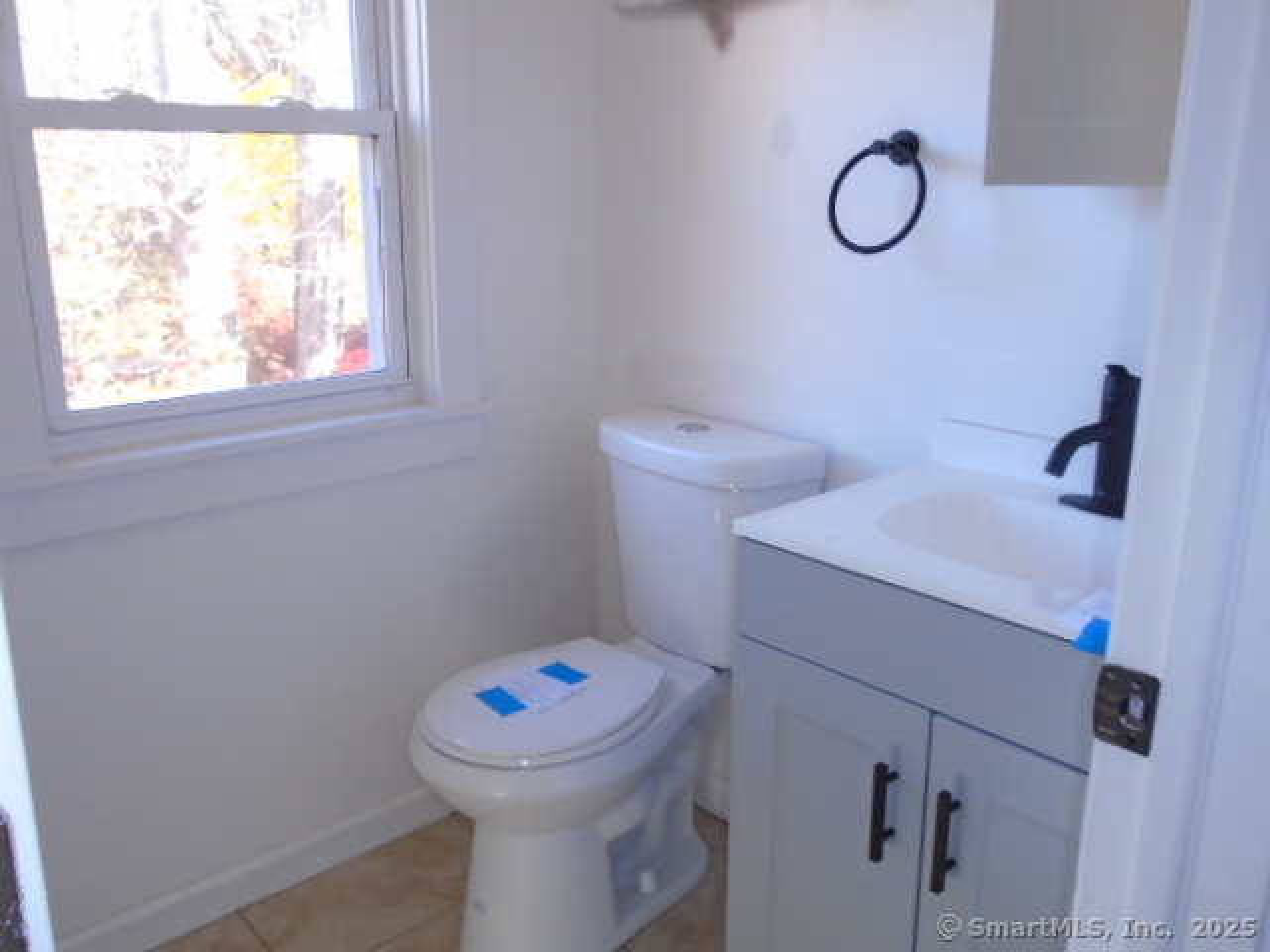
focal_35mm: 31
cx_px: 635
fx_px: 1137
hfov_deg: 58.4
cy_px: 476
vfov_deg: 45.4
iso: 200
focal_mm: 5.5
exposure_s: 1/40
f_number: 3.5
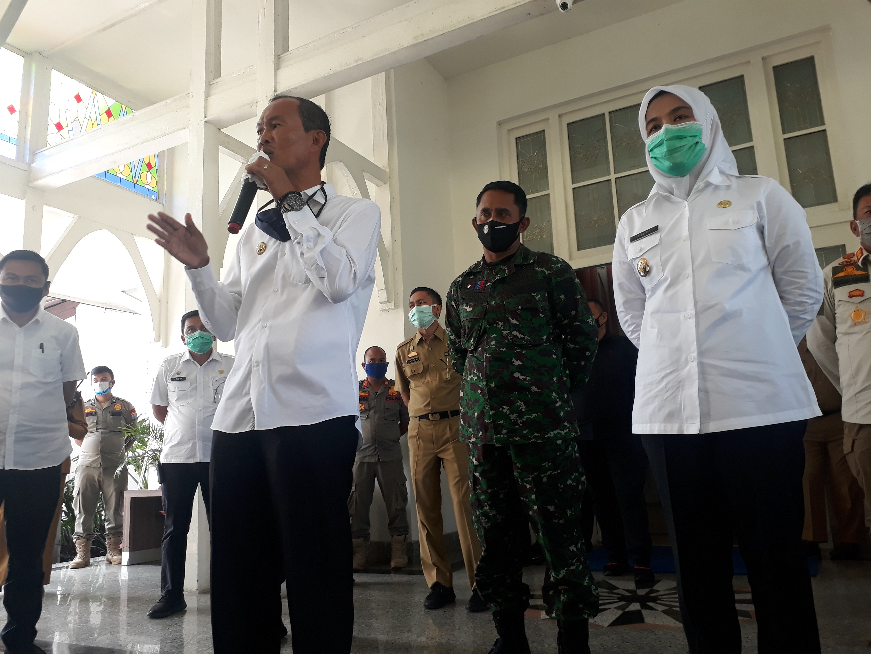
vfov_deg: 51.4
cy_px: 327
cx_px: 436
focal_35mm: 27
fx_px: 679
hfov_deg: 65.3
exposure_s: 1/50
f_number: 1.9
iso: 50
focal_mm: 3.6
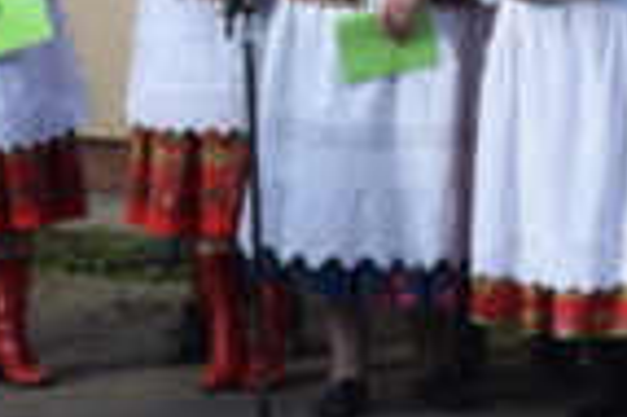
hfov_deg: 6.6
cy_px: -279
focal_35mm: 302
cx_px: 1197
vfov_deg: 4.5
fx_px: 5258
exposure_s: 1/250
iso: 200
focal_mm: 45
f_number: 8
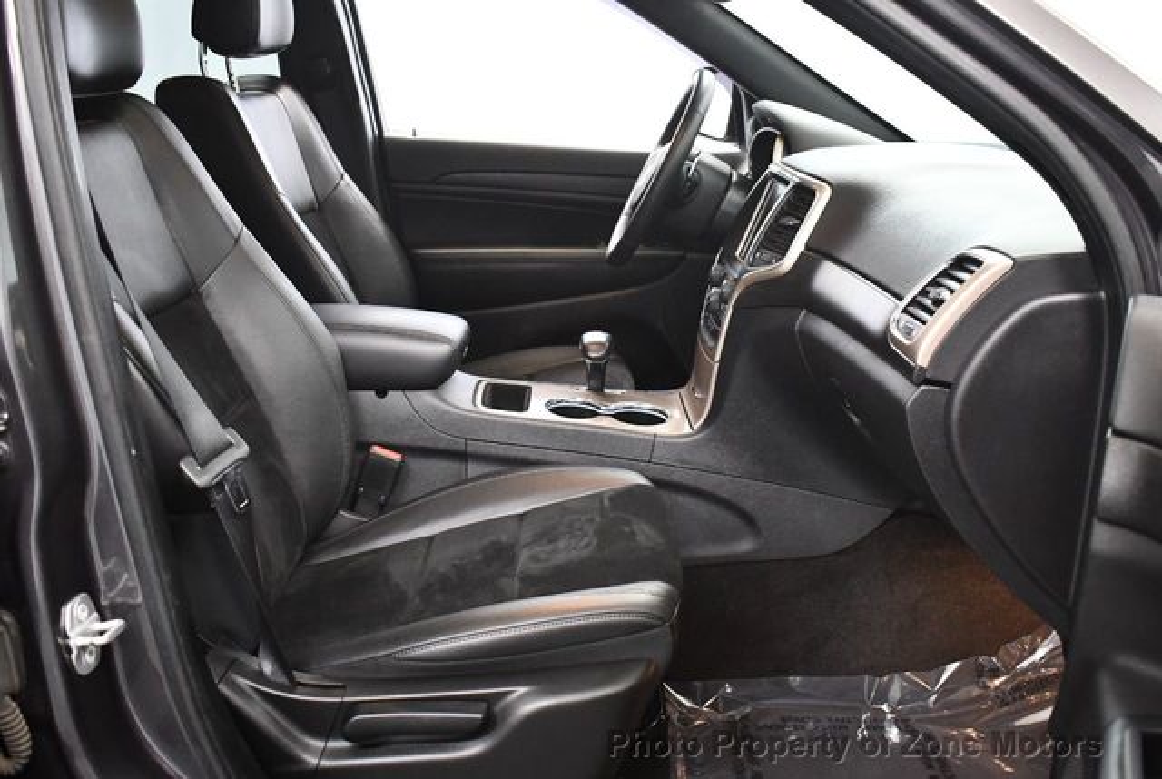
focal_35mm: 36
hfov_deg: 53.1
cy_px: 390
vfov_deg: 37.0
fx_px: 1164
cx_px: 581
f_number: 3.5
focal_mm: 18
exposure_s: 1/100
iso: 3200
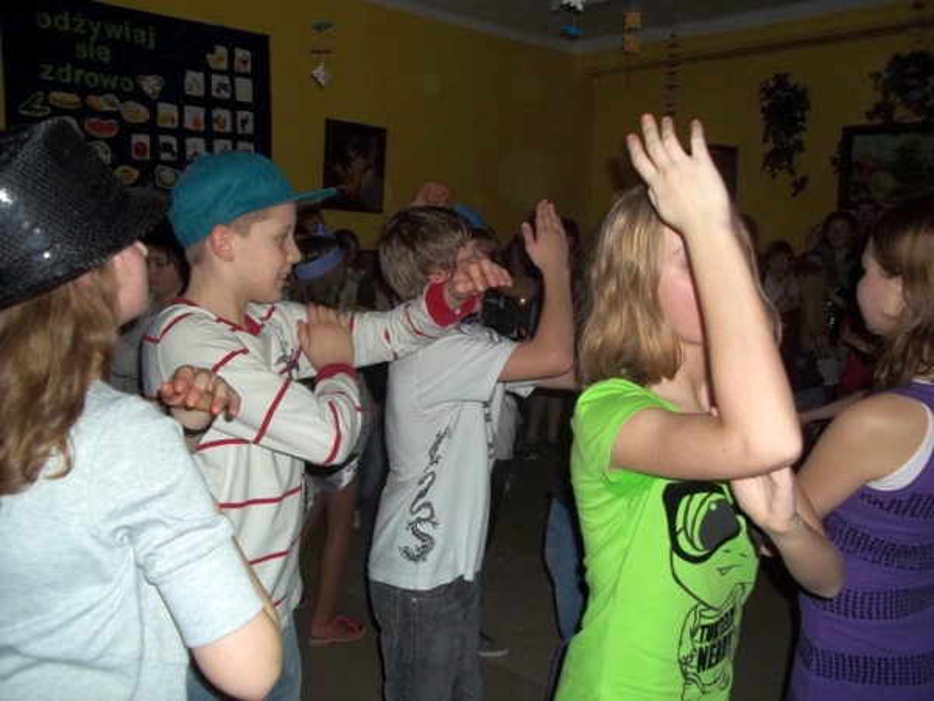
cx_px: 467
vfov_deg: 44.2
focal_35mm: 32
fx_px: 863
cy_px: 350
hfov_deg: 56.8
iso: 64
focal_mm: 5.7
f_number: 2.9
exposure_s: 1/30
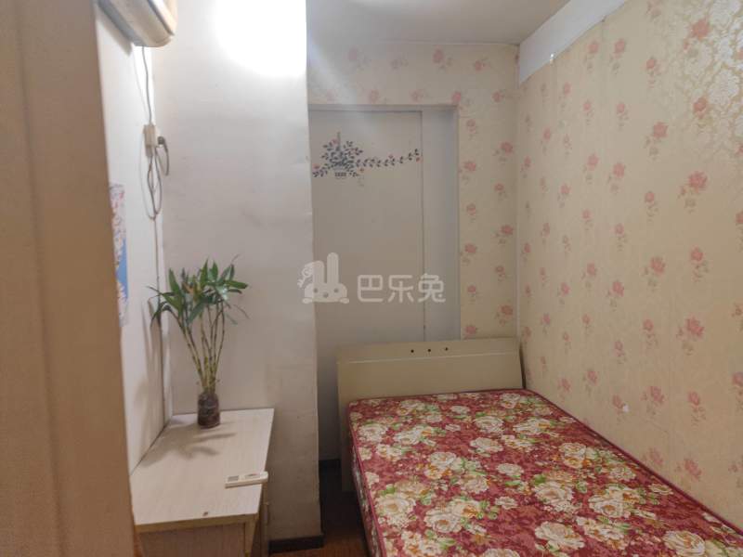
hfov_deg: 49.0
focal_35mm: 38
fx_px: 816
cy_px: 278
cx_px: 372
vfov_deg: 37.7
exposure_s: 1/50
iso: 110
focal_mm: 7.59
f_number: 1.95
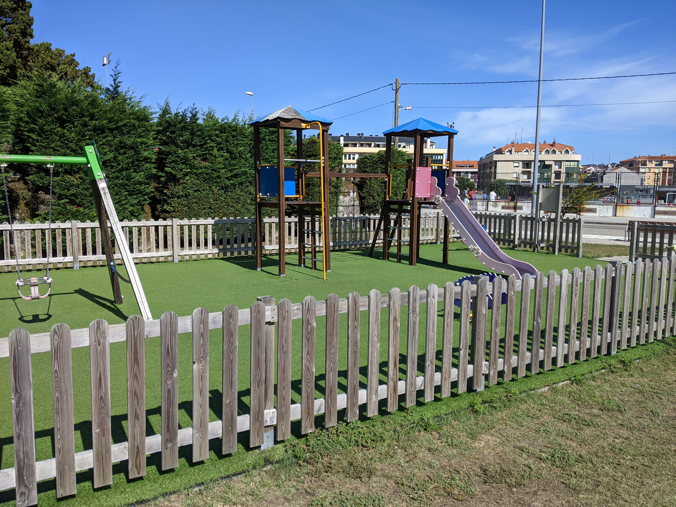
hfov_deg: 65.3
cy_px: 254
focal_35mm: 27
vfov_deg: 51.4
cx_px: 338
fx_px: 527
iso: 61
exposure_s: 1/3356
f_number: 1.8
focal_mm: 4.44
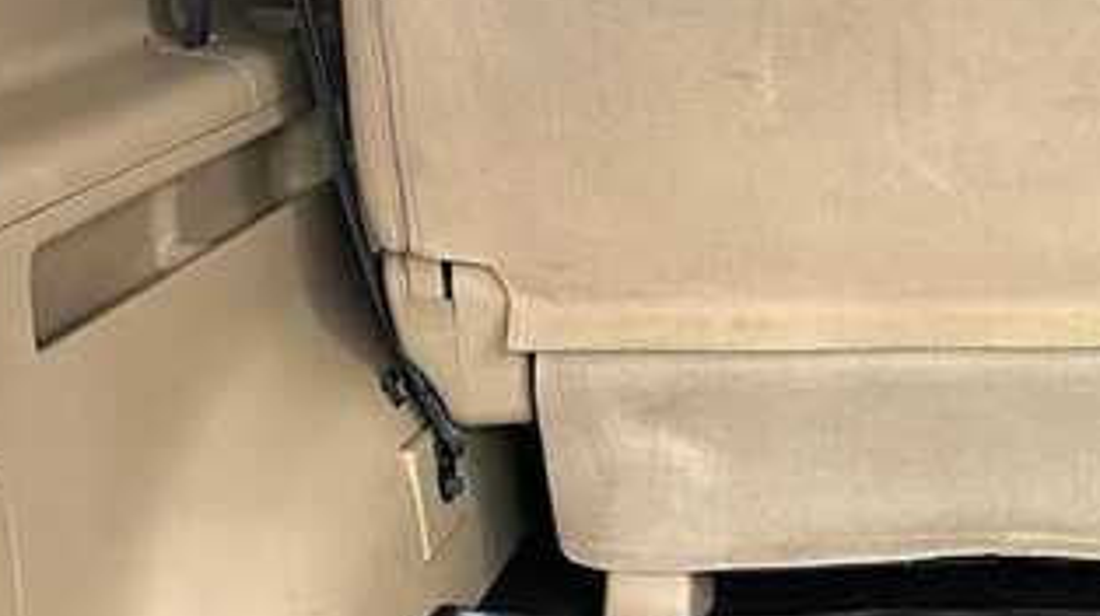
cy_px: 201
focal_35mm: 75
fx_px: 2186
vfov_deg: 16.0
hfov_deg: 26.5
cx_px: 1132
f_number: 1.78
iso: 640
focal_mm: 6.86
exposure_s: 1/50
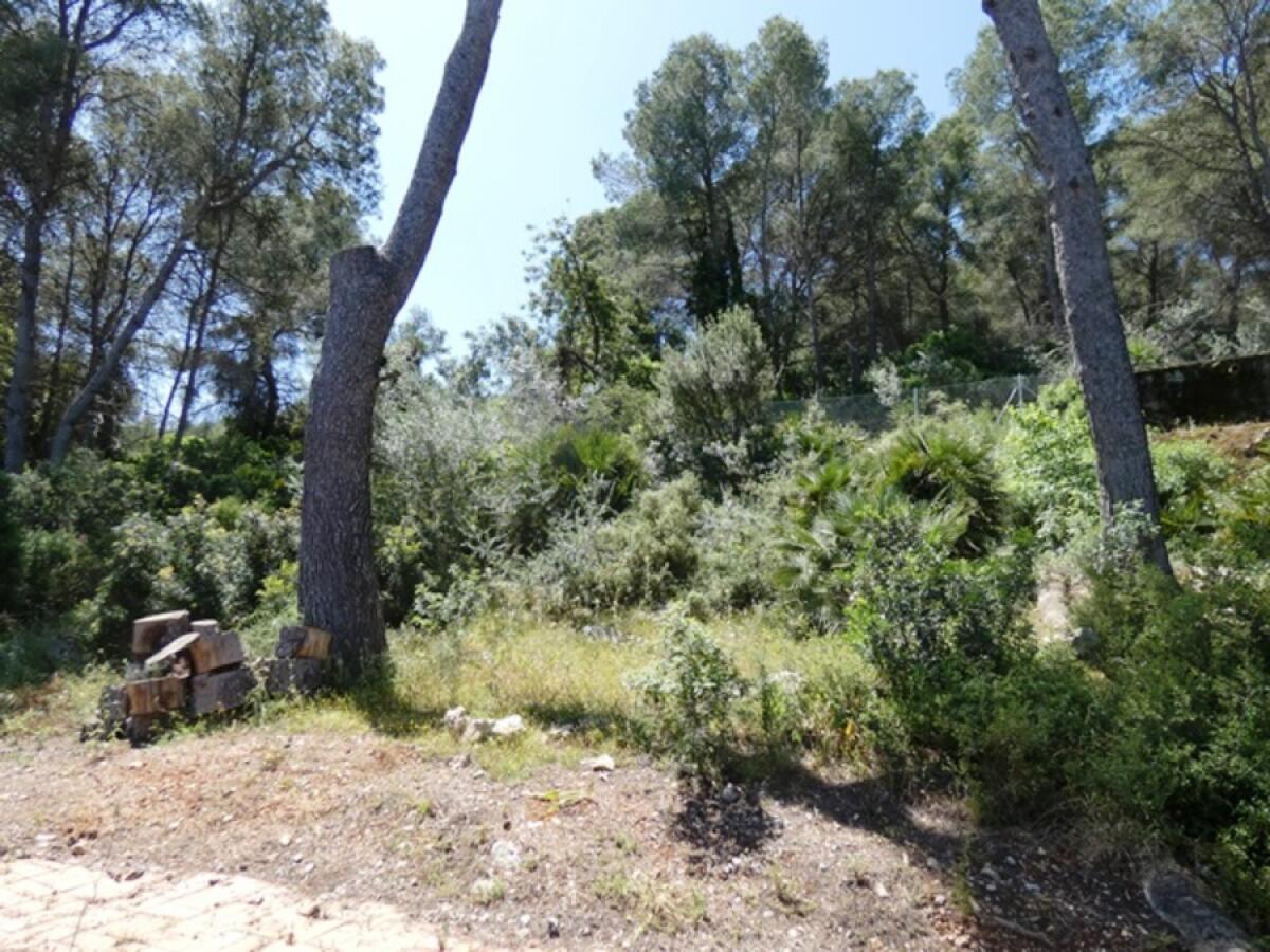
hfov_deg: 81.7
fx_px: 734
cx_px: 635
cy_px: 476
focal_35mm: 20
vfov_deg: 66.0
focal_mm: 3.6
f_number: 2.8
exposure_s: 1/640
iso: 80
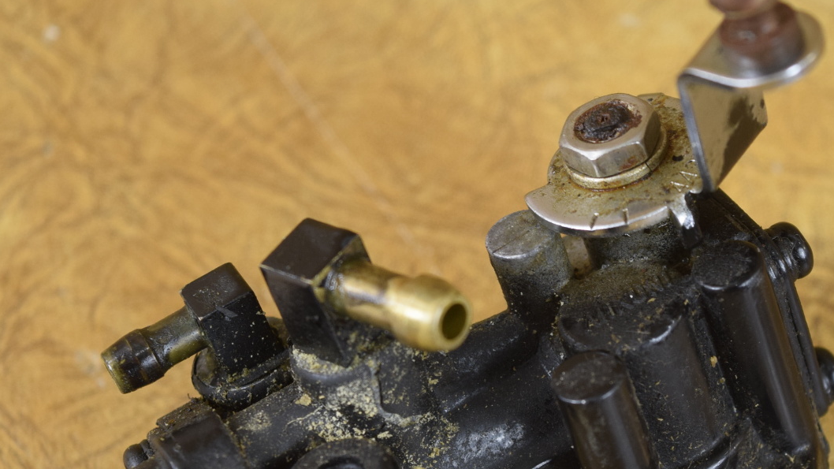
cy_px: 329
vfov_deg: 9.3
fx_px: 2892
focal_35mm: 131
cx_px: 516
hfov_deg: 16.4
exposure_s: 1/125
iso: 640
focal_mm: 55
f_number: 5.6
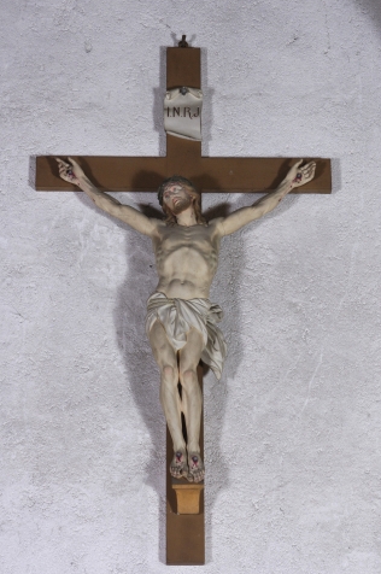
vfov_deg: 18.1
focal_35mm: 113
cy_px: 291
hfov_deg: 12.1
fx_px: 1799
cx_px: 190
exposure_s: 1/30
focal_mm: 70
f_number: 16
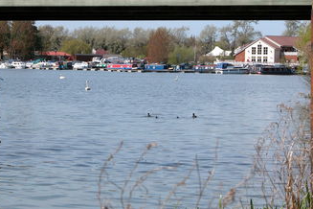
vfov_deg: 10.1
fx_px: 1182
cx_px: 139
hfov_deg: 15.1
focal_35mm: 136
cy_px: 75
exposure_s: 1/487
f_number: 5.8
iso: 100
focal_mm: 27.3
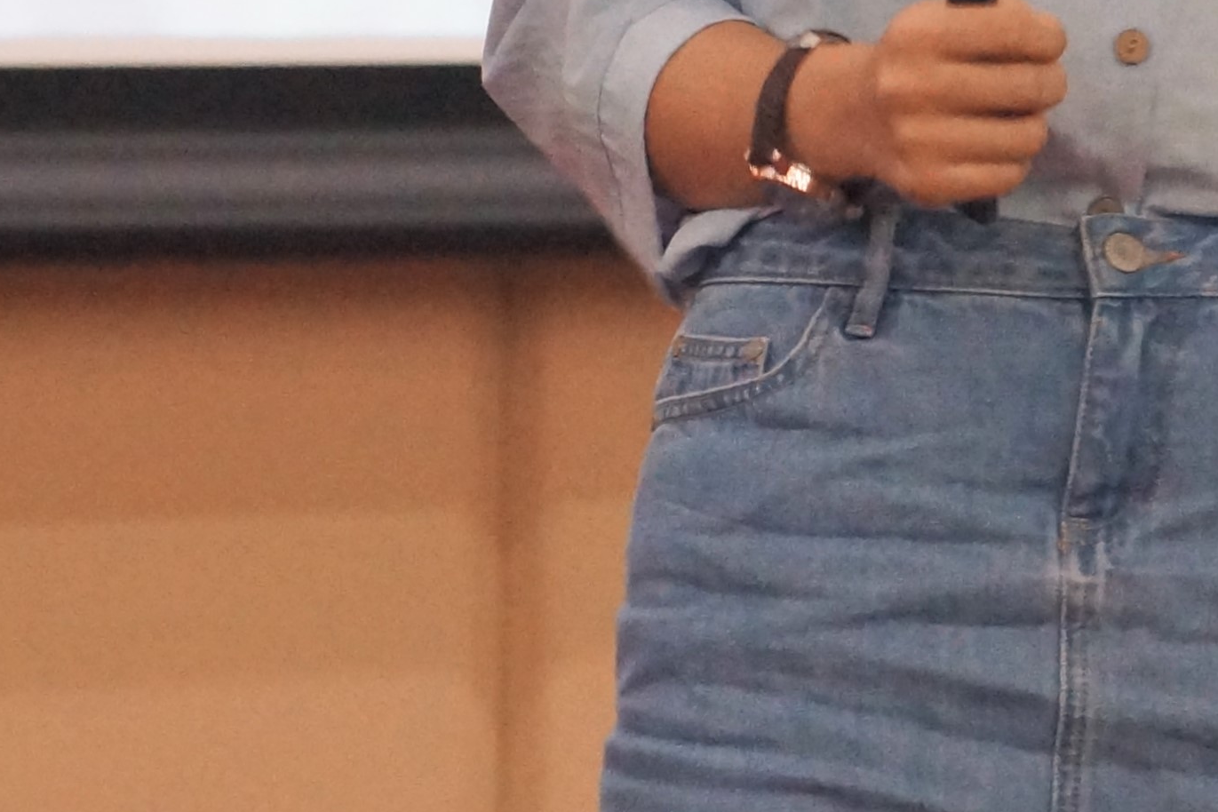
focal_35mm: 672
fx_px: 22734
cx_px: 1023
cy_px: -430
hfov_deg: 3.1
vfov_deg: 2.0
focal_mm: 130
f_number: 5.6
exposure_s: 1/40
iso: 1600
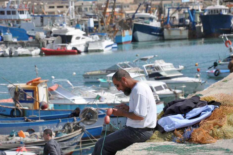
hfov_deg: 11.9
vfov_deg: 7.9
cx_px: 123
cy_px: 84
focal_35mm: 173
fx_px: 1115
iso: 200
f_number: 7.1
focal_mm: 105
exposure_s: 1/800
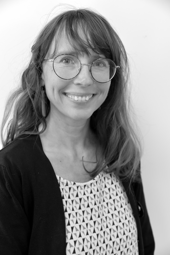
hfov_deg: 24.6
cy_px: 128
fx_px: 389
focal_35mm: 55
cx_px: 85
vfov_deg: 36.2
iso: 1600
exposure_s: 1/80
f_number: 4.5
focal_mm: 55
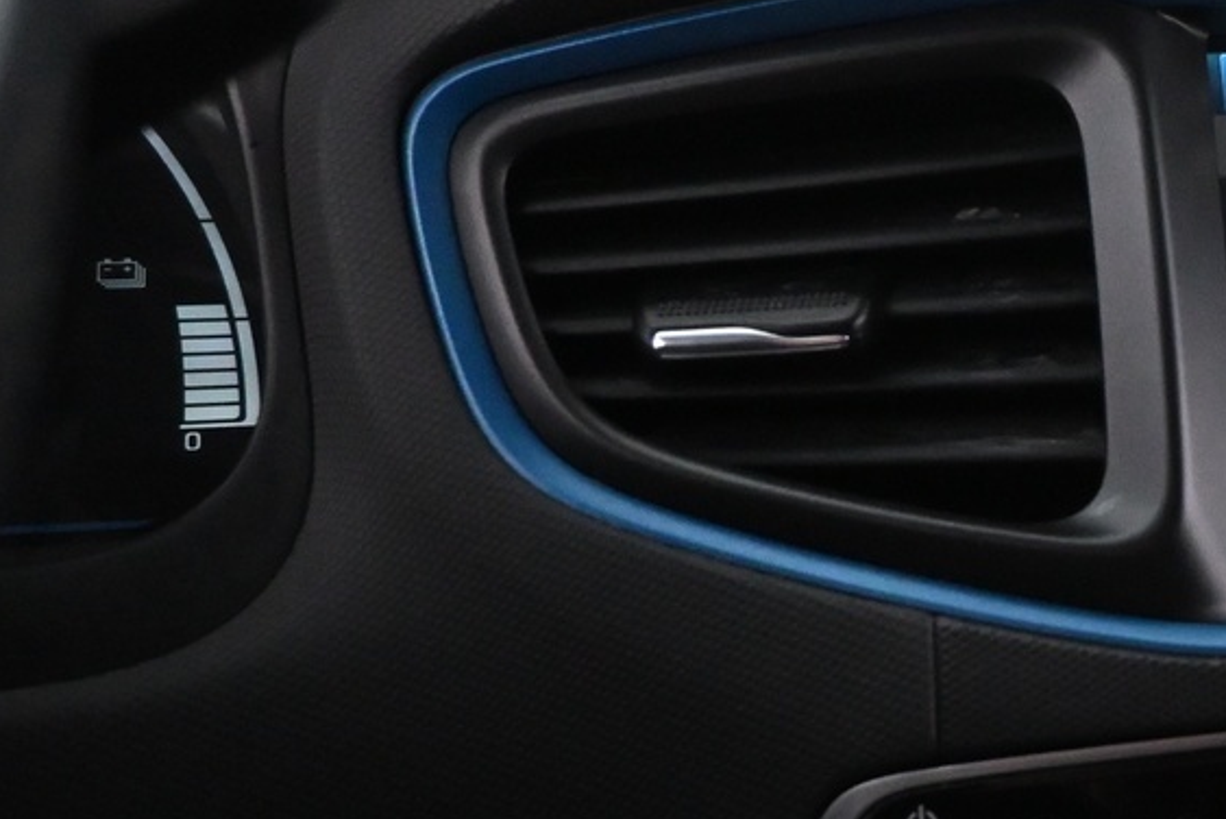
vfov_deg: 19.7
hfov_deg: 25.2
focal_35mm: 69
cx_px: 1603
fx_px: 2351
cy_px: 335
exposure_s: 1/50
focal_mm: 16
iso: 4000
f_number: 3.5
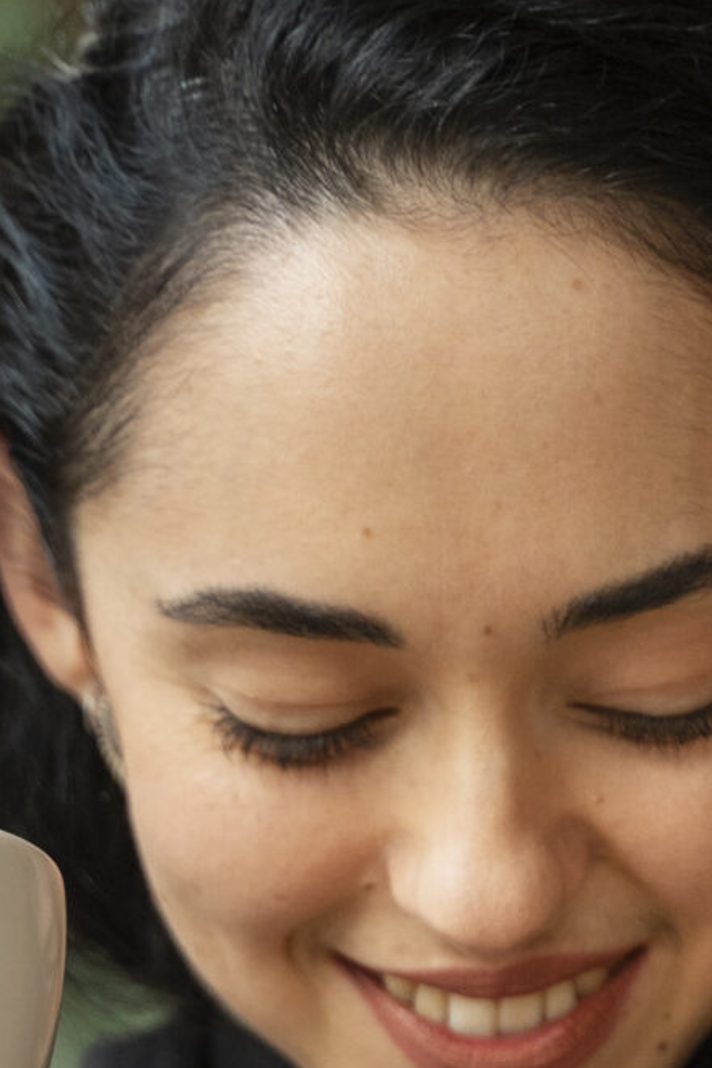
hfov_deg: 6.0
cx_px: 593
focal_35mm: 230
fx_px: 6823
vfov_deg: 8.7
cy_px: 1634
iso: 800
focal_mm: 59
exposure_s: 1/250
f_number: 2.8
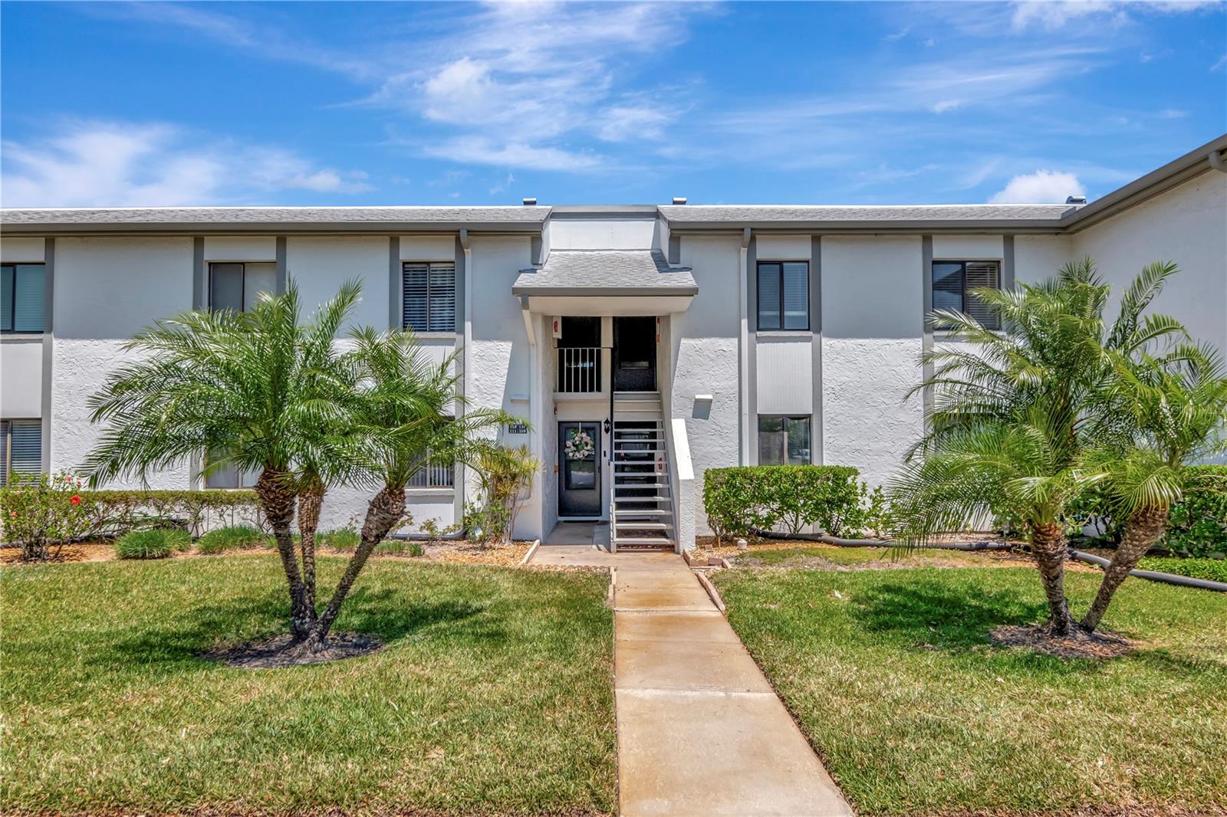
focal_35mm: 21
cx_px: 614
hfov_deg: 81.2
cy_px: 408
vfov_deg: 59.5
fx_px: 716
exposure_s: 1/1000
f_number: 10
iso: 640
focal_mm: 14
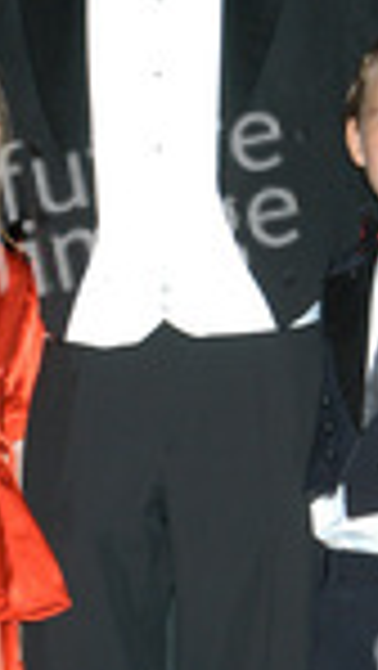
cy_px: 445
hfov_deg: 8.5
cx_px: 198
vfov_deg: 15.0
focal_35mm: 143
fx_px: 2544
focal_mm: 34
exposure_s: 1/125
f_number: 5.6
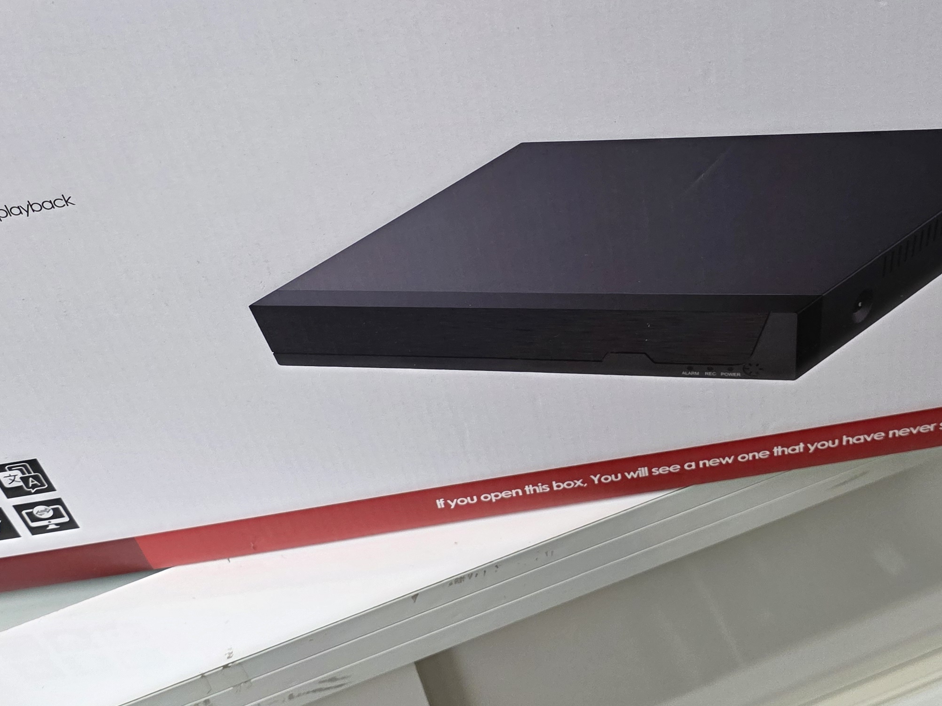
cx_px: 422
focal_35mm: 46
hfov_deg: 41.2
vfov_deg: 31.4
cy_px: 283
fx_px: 1252
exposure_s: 1/120
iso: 200
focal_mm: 6.3
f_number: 1.7
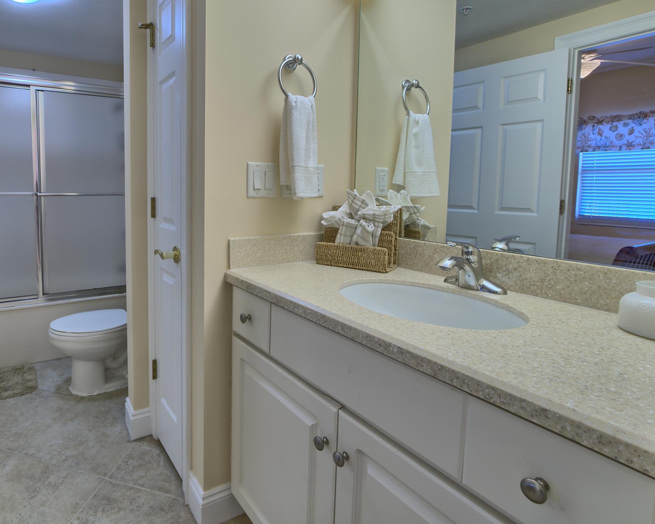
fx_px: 368
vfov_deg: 70.3
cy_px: 215
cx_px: 223
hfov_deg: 80.8
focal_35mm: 19
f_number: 16
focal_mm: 12
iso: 160
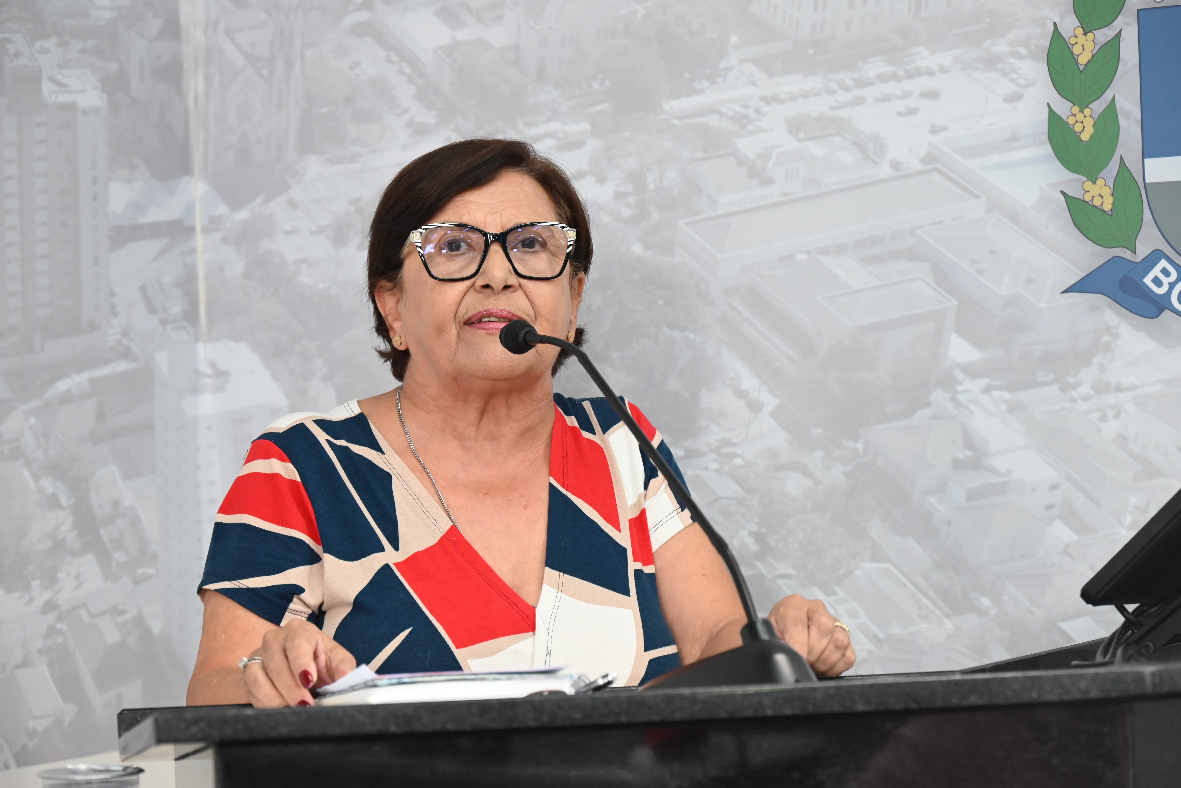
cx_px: 590
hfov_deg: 21.5
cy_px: 394
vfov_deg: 14.4
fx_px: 3118
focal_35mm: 95
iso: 3200
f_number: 6.3
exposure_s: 1/125
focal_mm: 95
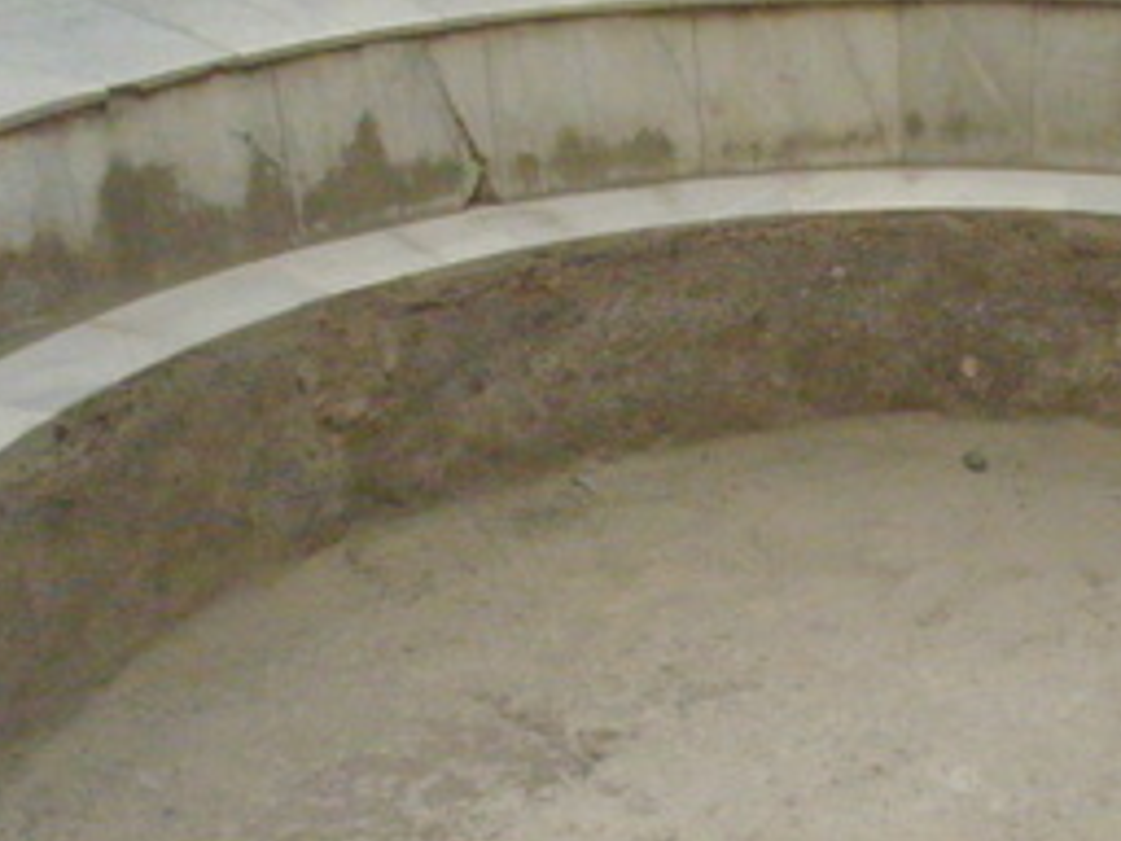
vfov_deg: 22.4
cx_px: 948
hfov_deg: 28.9
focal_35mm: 65
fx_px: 2105
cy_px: 615
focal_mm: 6.6
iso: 800
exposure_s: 1/100
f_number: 3.5
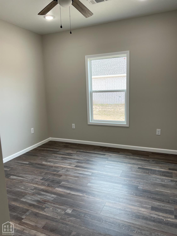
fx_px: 177
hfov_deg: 53.1
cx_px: 88
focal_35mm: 26
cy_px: 118
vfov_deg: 67.3
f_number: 1.5
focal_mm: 5.7
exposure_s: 1/165
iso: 50
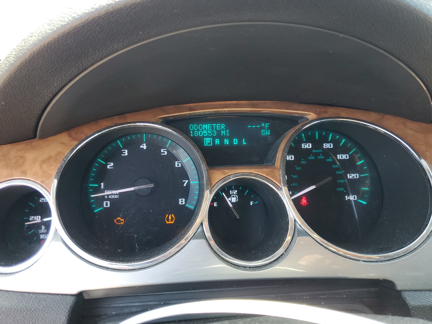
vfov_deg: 53.1
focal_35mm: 26
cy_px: 162
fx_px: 324
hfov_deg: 67.3
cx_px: 216
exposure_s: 1/120
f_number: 1.5
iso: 78
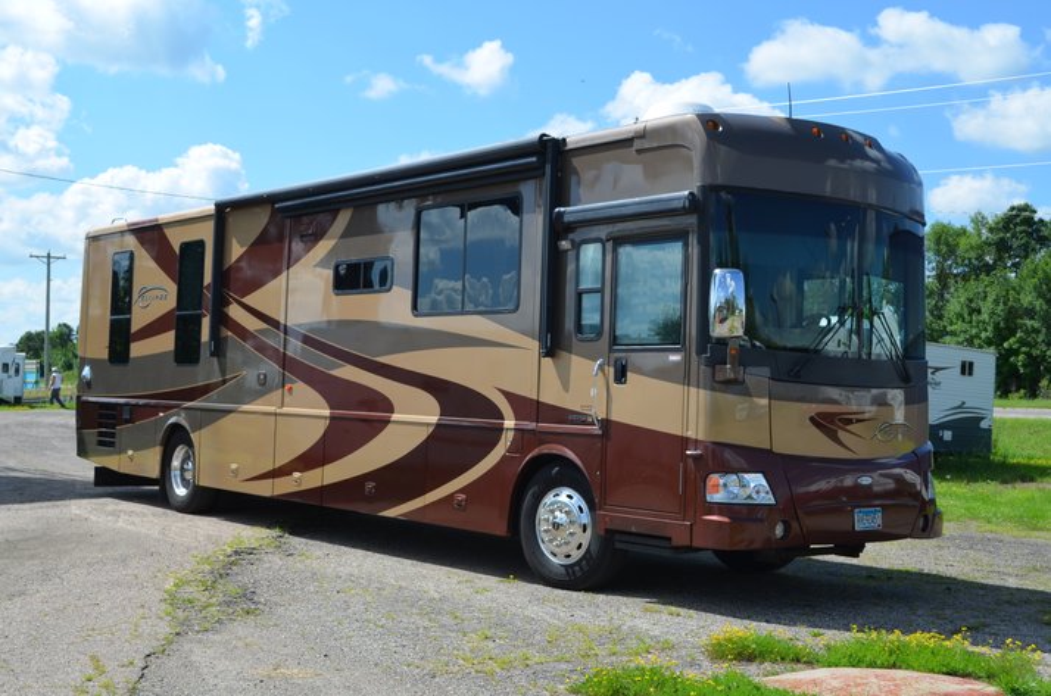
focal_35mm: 48
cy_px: 348
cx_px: 526
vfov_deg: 28.0
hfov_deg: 41.2
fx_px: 1399
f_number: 8
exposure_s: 1/250
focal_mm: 32
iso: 100
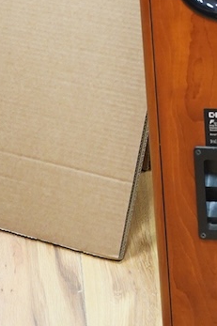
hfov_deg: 9.2
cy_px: -78
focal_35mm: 146
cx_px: 318
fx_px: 1321
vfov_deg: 13.6
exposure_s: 1/125
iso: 2500
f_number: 3.5
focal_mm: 30
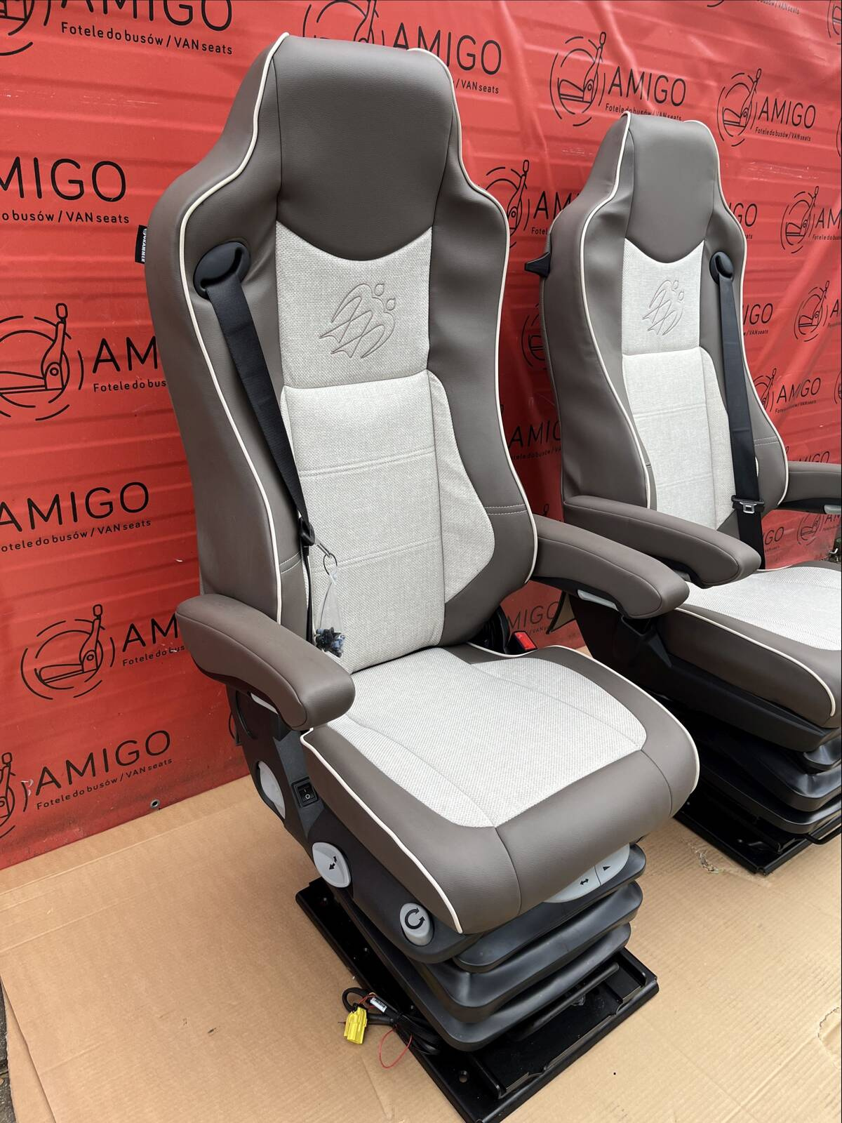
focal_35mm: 26
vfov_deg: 67.3
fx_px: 843
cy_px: 562
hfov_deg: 53.1
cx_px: 421
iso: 50
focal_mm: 5.1
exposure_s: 1/361
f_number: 1.6
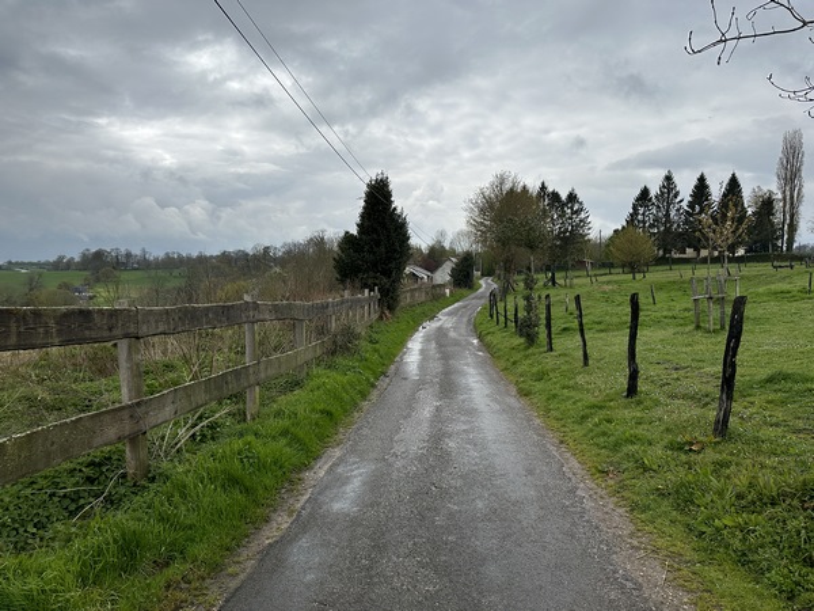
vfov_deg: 56.8
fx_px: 564
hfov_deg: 71.6
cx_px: 407
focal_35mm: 24
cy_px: 306
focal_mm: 6.86
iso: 80
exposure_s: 1/6623
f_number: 1.78
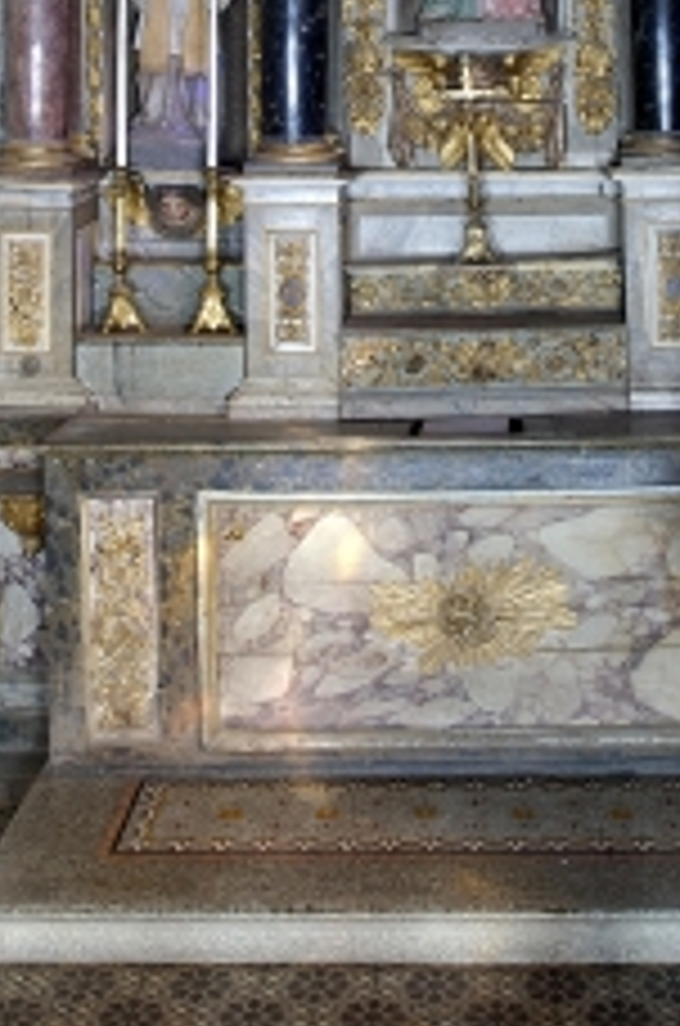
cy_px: 27
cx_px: 441
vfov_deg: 29.6
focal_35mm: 64
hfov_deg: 21.0
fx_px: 1825
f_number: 13
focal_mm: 19
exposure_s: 1
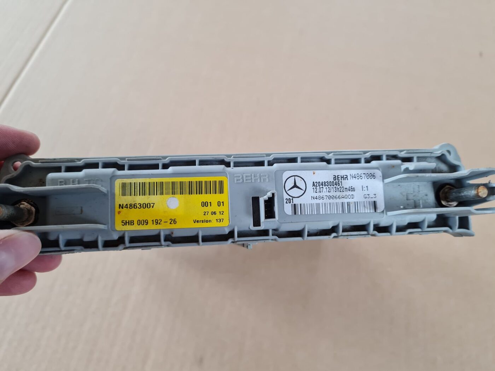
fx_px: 372
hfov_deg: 67.3
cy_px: 186
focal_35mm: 26
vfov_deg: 53.1
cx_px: 248
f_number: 1.8
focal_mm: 5.4
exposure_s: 1/100
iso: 100
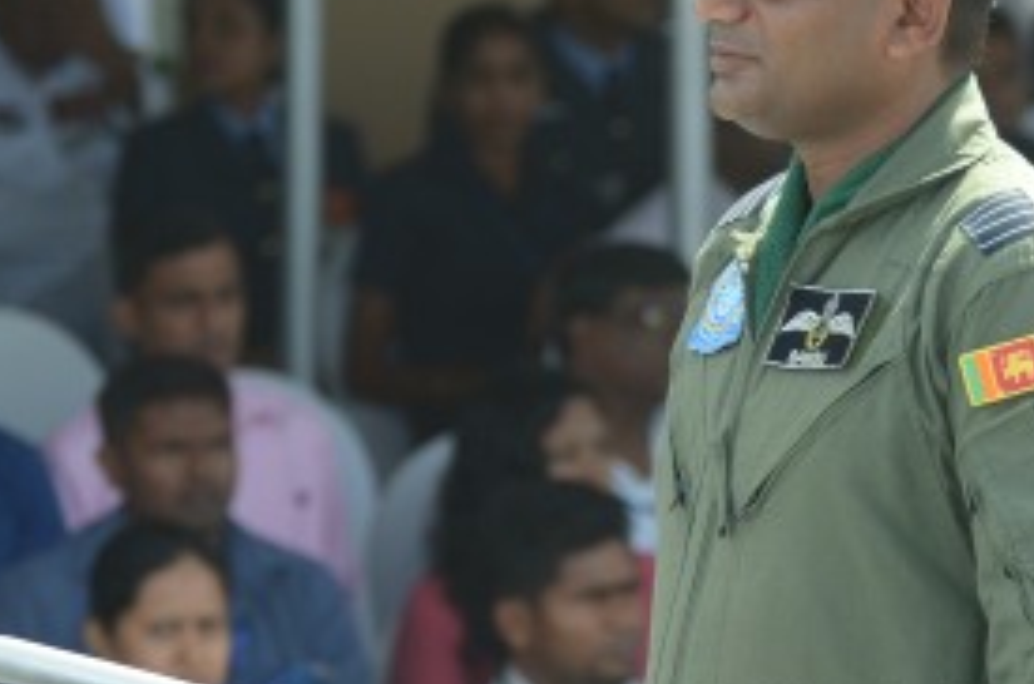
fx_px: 12669
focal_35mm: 442
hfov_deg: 4.7
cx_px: 801
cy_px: 250
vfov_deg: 3.1
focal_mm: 135
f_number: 5
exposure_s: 1/320
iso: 200
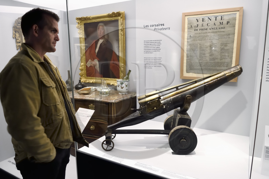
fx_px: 179
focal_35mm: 24
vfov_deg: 53.1
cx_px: 134
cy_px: 90
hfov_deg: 73.8
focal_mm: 24
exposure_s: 1/30
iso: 800
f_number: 3.5
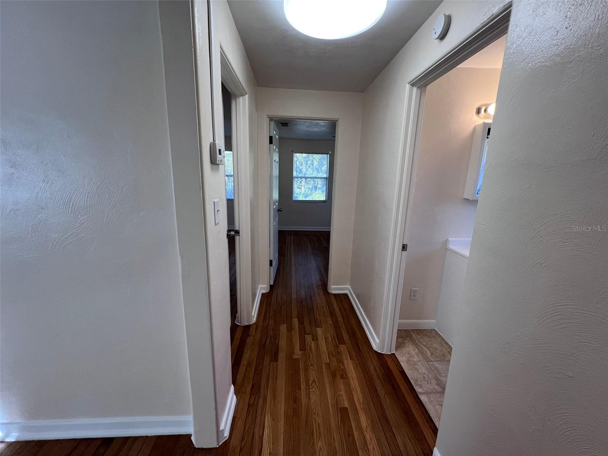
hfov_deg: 106.2
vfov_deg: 89.9
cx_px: 304
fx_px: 228
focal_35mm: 13
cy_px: 228
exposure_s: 1/120
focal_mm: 1.57
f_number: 1.8
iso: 125
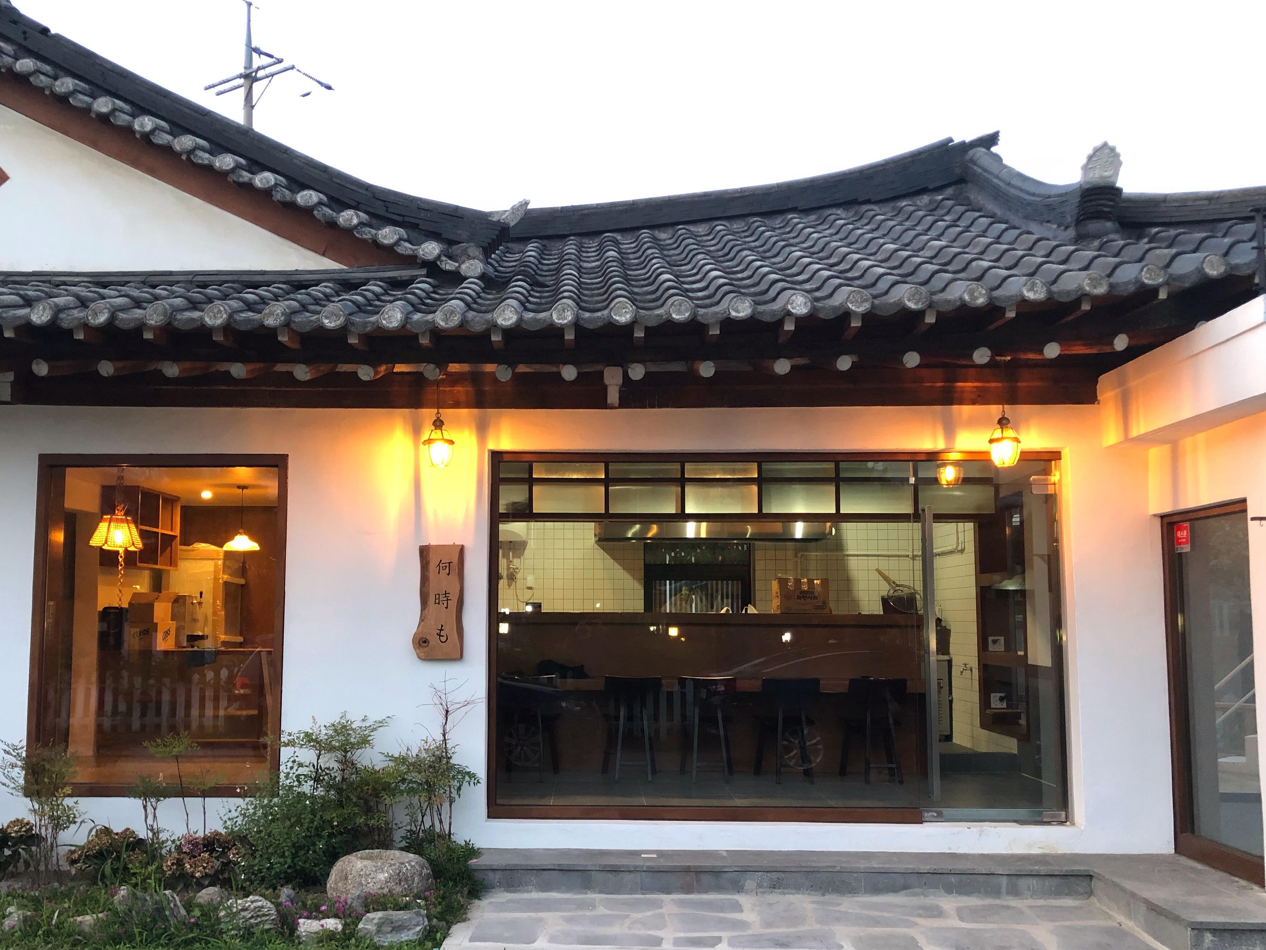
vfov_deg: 44.1
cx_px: 565
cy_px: 524
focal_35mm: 32
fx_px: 1170
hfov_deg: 56.7
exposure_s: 1/15
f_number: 1.8
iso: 100
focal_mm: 3.99
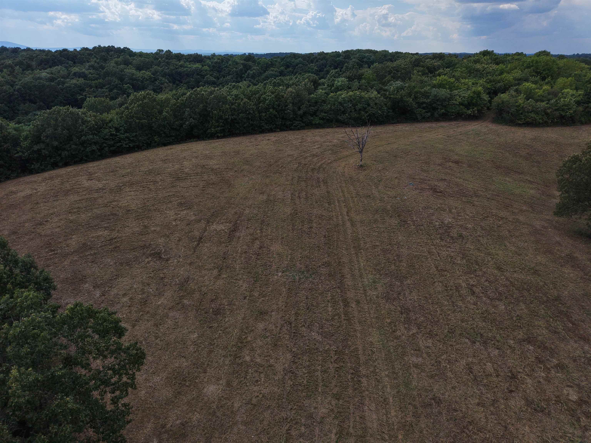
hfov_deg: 71.6
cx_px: 296
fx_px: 410
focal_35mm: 24
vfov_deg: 56.8
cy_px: 222
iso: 280
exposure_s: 1/8000
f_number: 1.8
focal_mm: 8.67
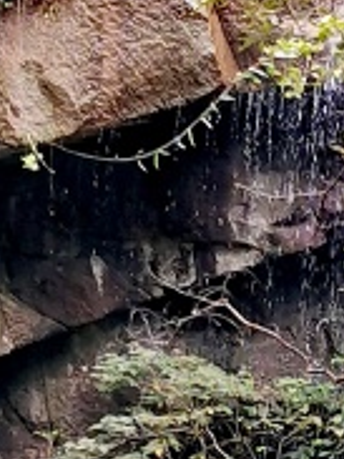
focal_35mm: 243
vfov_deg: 8.1
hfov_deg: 6.1
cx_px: 384
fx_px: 3224
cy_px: 479
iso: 64
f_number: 1.4
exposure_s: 1/100
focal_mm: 4.66
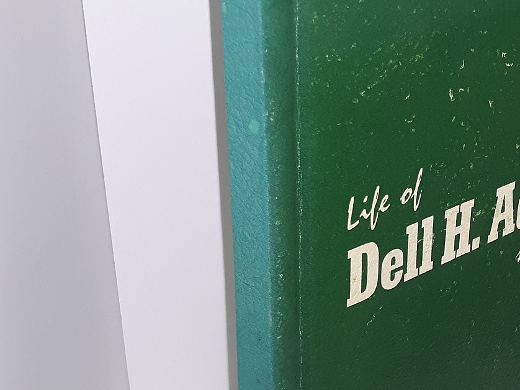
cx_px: 441
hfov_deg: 27.4
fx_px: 1036
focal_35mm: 69
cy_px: 229
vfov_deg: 21.3
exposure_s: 1/120
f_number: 1.7
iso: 64
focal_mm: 3.7
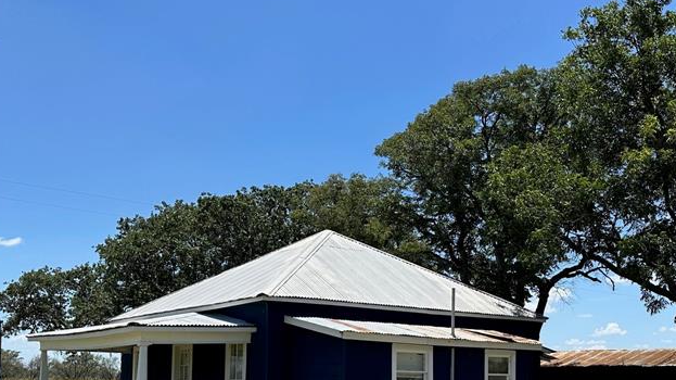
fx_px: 771
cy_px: 330
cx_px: 436
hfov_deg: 46.8
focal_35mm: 43
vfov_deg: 26.9
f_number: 1.78
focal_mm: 6.86
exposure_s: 1/4184
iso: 80
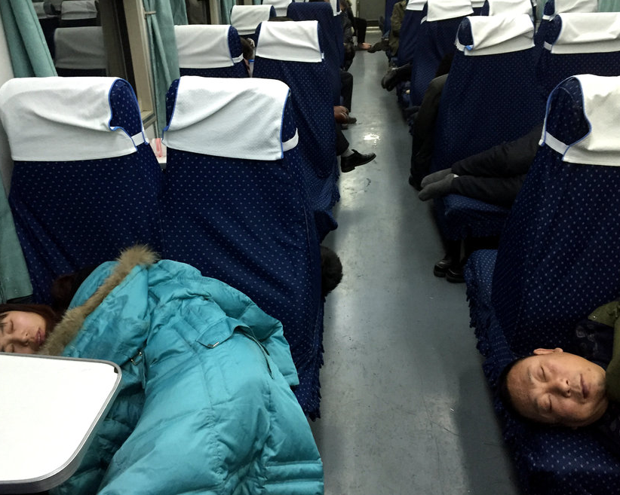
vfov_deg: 47.1
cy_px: 248
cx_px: 294
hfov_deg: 57.2
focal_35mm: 31
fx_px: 569
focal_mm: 4.15
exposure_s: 1/24
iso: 250
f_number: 2.2
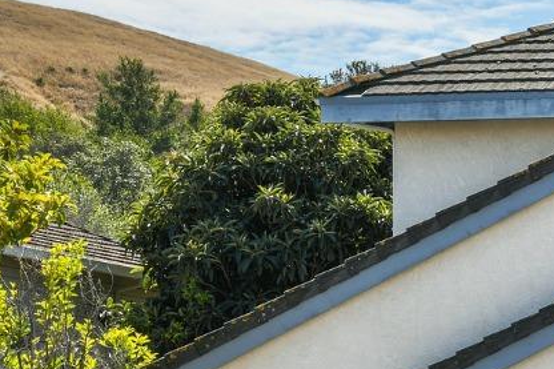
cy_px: 211
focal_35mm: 166
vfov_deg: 8.3
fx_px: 2553
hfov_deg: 11.7
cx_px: 890
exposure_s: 1/40
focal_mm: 46
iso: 64
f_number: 16
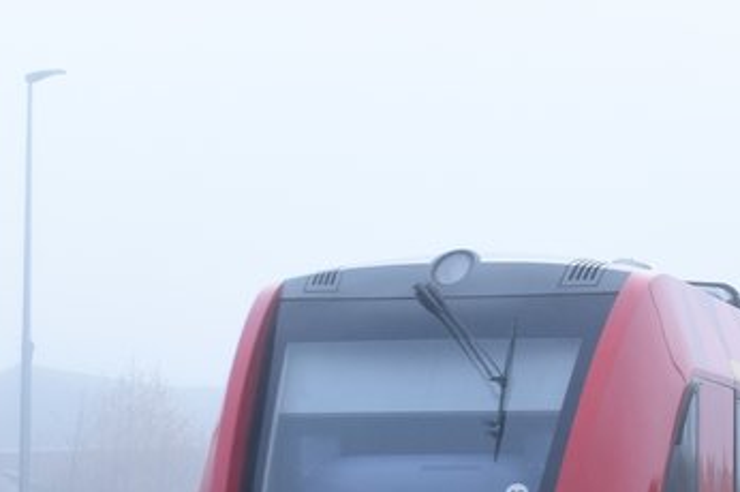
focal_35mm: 125
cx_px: 699
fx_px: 2567
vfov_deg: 10.8
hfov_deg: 16.1
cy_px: 531
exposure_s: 1/640
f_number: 8
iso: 640
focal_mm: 24
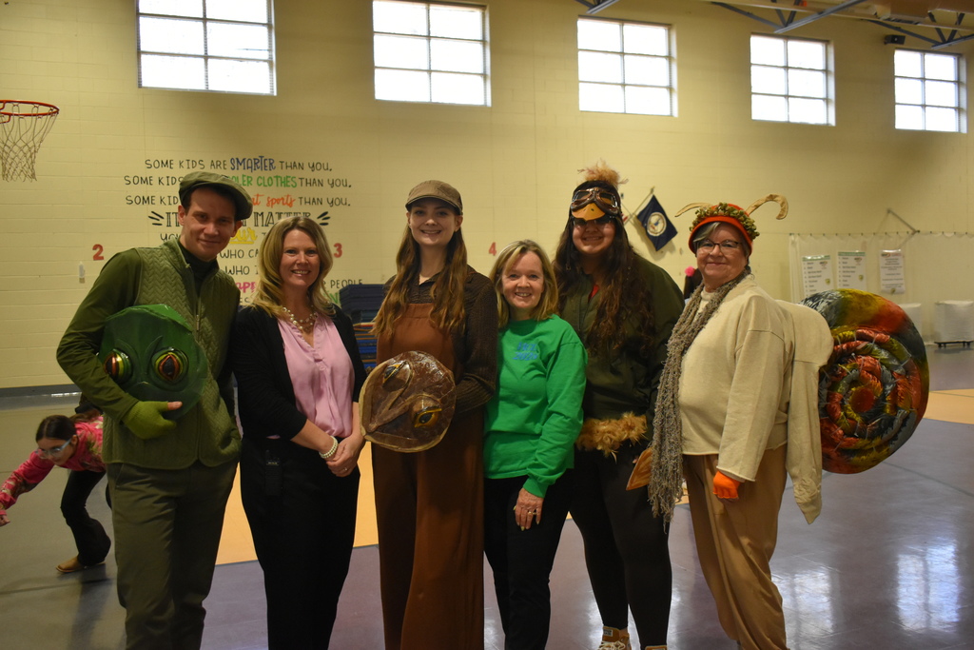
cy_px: 325
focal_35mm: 36
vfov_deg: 36.9
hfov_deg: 53.1
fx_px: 974
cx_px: 487
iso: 2000
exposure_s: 1/125
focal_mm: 24
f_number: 3.8
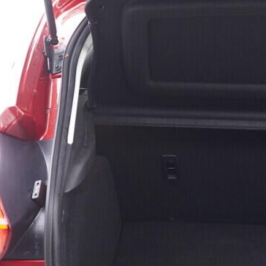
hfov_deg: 19.4
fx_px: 748
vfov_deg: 20.2
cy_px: 155
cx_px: 289
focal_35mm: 86
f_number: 2.8
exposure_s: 1/40
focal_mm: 24
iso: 500
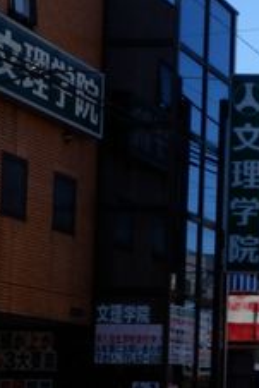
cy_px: 347
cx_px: 552
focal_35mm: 136
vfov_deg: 14.9
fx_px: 1465
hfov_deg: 9.3
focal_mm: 6.6
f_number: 3.9
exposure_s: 1/640
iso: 80
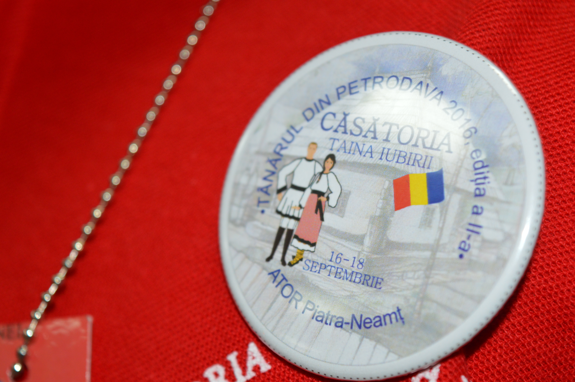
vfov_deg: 16.5
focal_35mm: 82
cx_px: 288
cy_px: 191
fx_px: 1317
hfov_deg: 24.6
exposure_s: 1/60
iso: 640
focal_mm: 55
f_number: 5.6
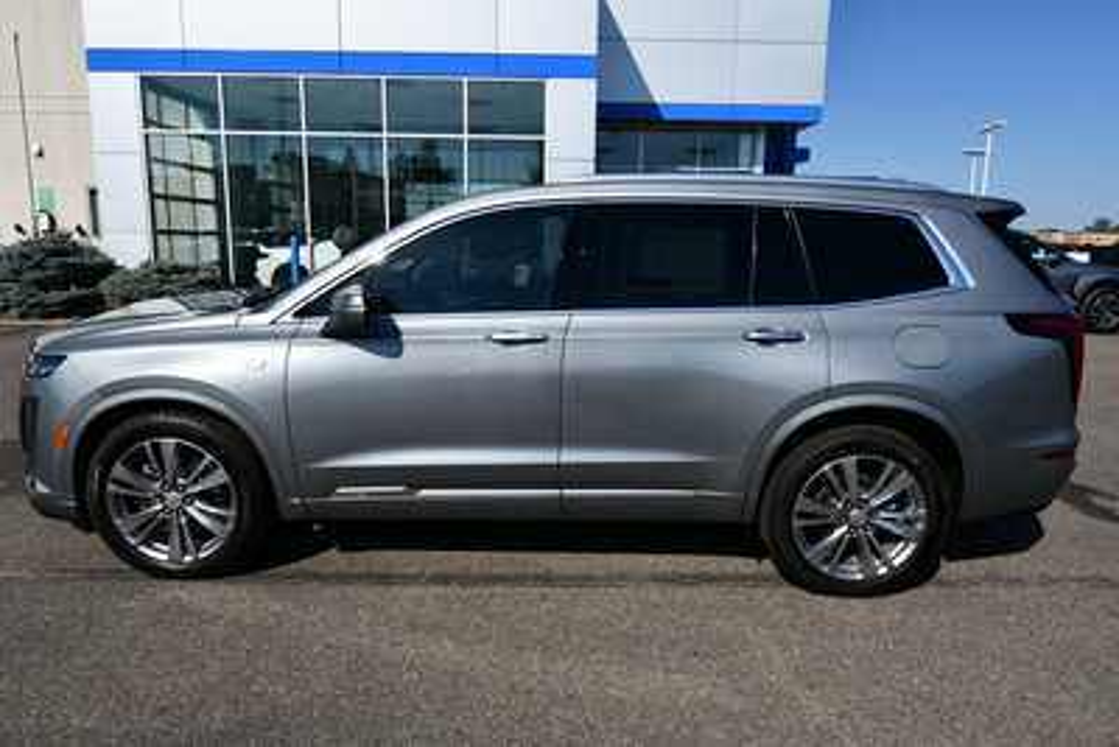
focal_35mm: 24
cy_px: 374
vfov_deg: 53.2
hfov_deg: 73.7
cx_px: 560
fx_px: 746
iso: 100
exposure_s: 1/400
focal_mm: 16
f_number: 10
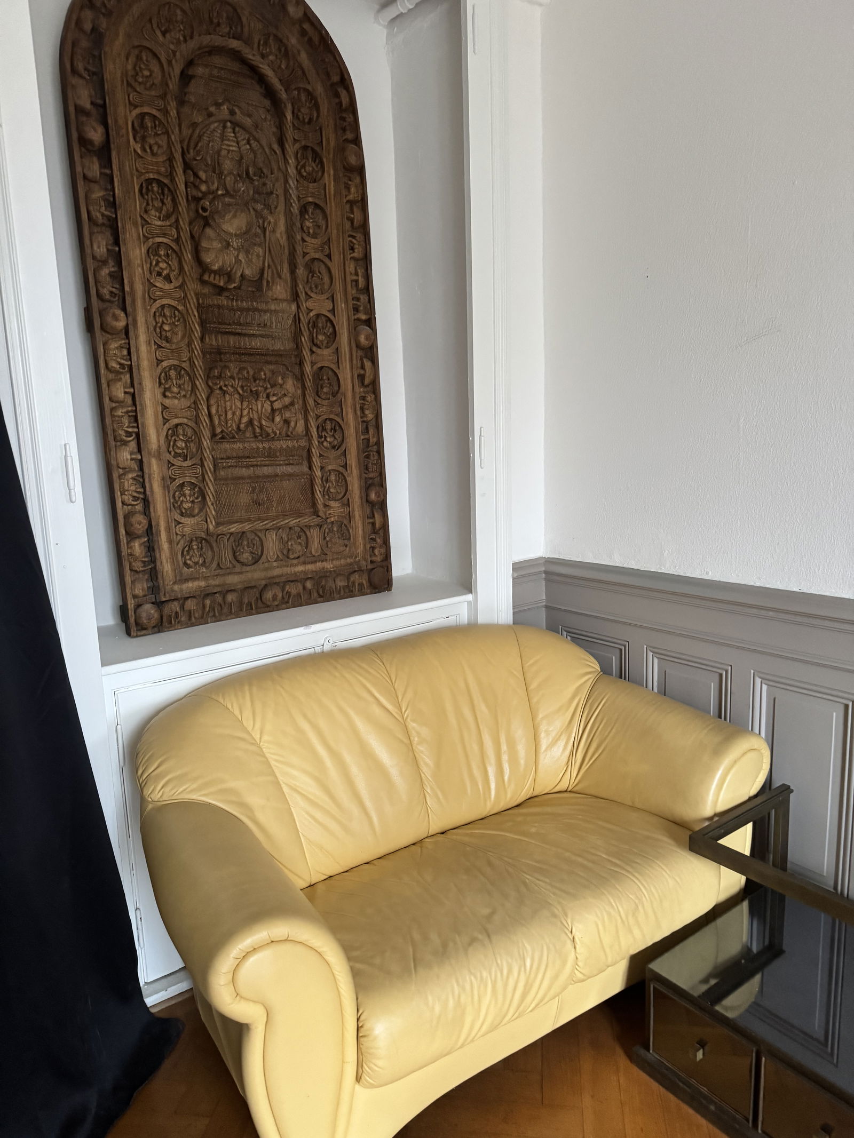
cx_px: 427
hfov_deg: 56.8
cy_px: 569
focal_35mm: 24
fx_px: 789
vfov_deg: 71.6
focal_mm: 6.76
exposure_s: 1/60
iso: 800
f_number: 1.78
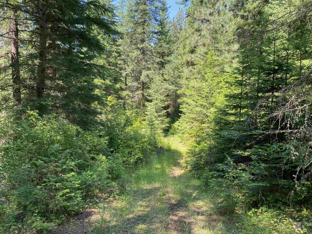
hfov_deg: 67.3
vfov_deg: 53.1
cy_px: 117
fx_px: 234
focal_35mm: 26
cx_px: 156
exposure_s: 1/274
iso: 32
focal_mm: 4.25
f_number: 1.8
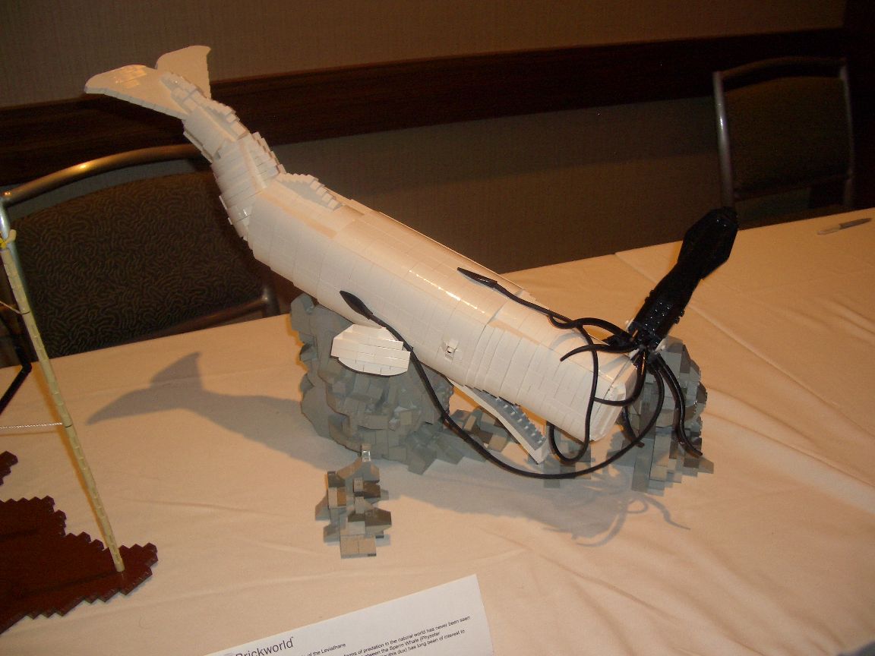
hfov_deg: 52.6
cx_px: 438
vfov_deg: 40.7
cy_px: 328
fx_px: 885
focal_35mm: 35
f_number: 2.6
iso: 100
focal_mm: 5.8
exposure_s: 1/60
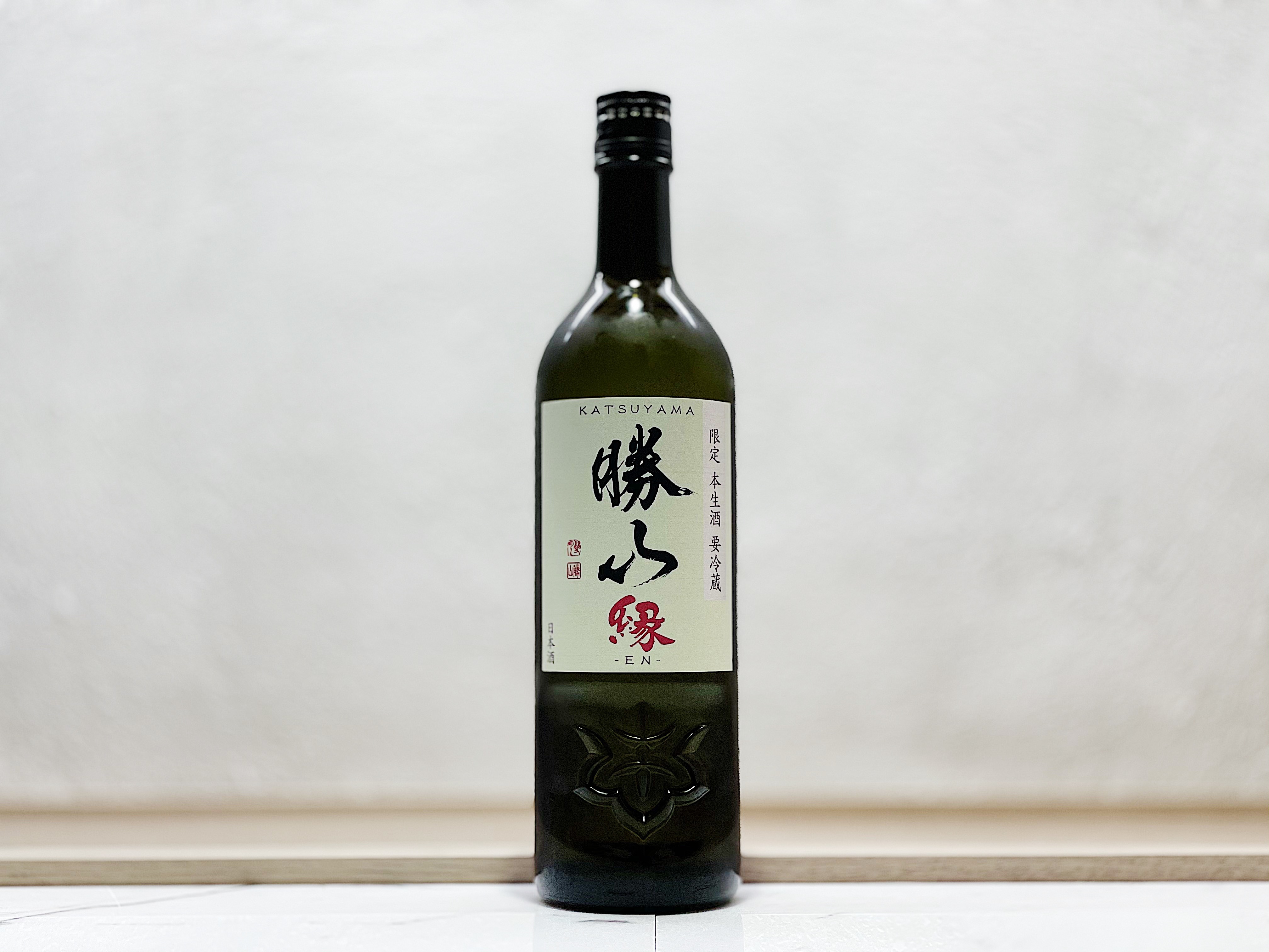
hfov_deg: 36.8
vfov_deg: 28.0
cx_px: 634
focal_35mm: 52
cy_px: 476
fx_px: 1906
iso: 100
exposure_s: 1/100
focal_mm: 6
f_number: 2
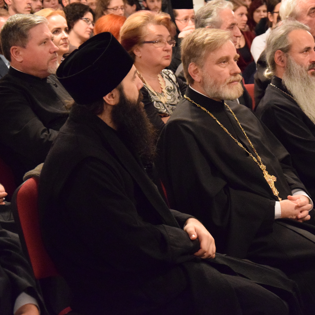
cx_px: 226
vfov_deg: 17.4
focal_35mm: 100
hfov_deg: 17.3
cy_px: 158
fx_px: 1030
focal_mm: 52
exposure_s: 1/50
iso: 10000
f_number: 5
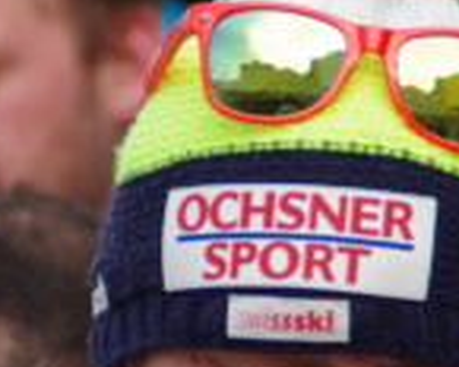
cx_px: 244
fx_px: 13204
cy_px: 356
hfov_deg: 2.0
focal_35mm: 972
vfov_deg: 1.6
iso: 200
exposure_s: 1/250
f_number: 6.3
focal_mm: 200
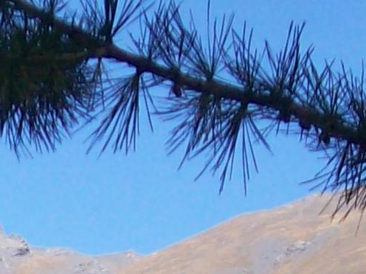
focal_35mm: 394
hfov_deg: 5.0
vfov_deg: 3.7
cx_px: -335
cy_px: 785
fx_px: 4166
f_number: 3.8
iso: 80
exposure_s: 1/587
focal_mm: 10.7
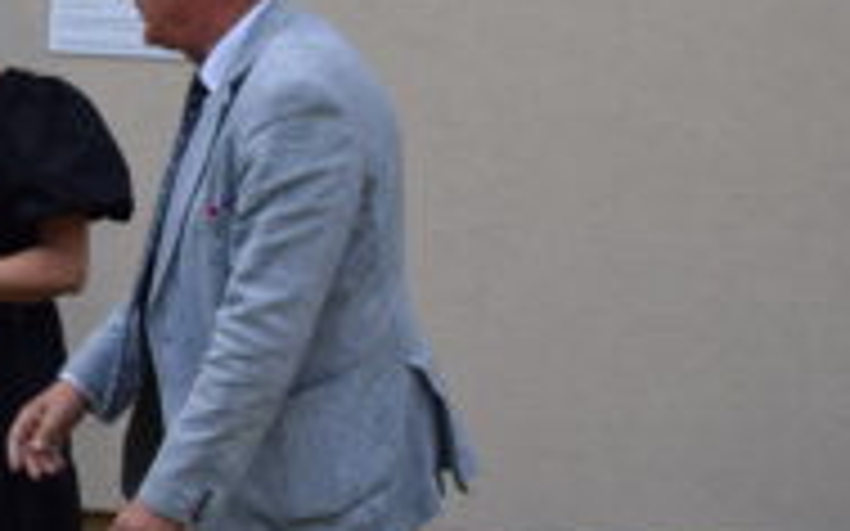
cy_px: 232
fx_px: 4724
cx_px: -450
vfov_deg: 6.4
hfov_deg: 9.9
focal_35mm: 204
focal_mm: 42
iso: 320
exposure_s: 1/250
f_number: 8
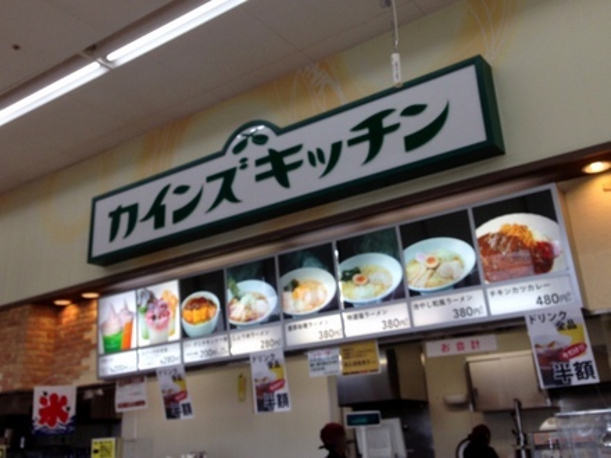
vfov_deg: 42.9
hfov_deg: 55.4
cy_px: 229
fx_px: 582
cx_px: 306
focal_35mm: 33
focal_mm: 4.12
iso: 64
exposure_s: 1/120
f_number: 2.4
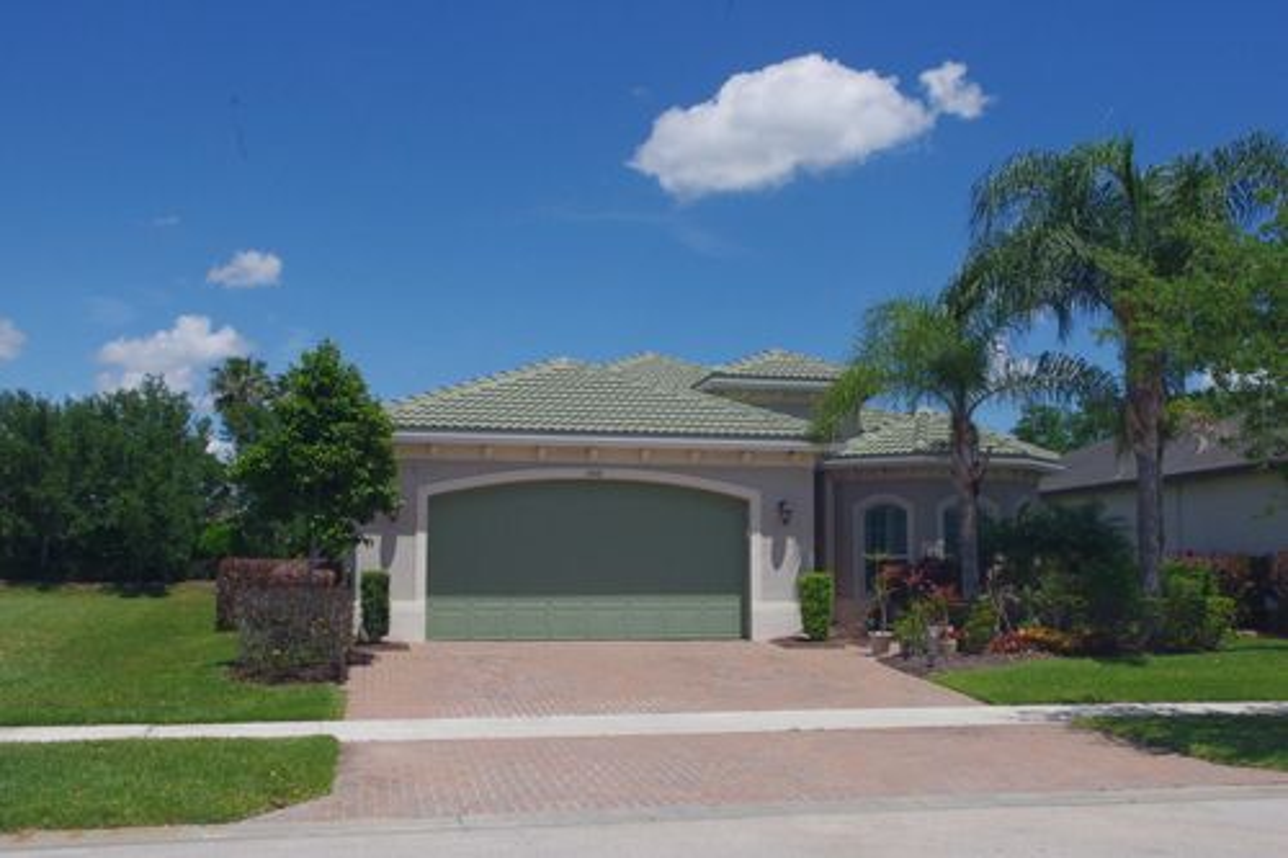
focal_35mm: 36
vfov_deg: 36.8
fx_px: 1288
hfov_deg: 53.1
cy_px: 429
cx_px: 644
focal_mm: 24.38
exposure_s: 1/400
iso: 400
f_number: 14
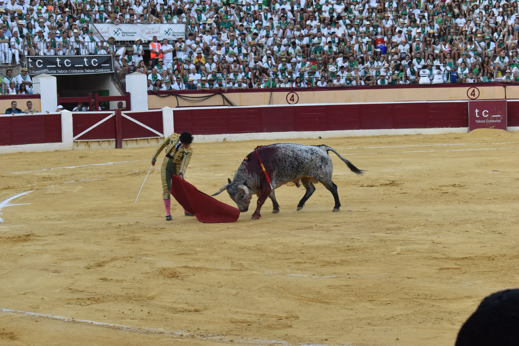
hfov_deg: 24.6
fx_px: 1189
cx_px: 260
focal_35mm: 82
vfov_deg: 16.6
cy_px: 173
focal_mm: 55
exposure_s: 1/200
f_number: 7.1
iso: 800
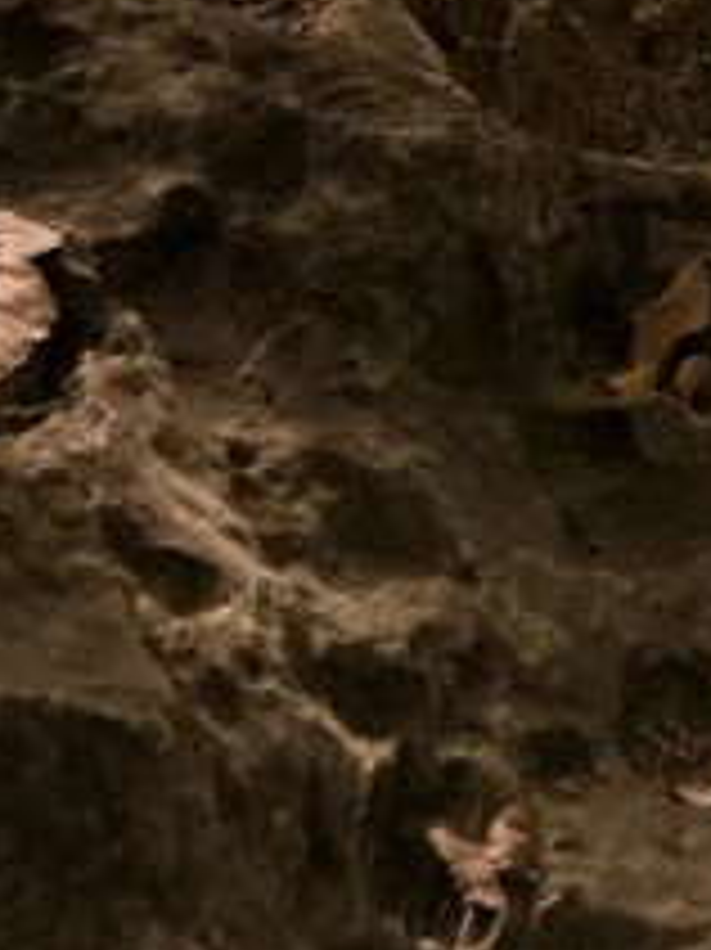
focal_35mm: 164
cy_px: -1909
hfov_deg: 8.4
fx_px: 4496
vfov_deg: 9.4
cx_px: 1616
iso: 80
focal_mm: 6.76
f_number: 1.78
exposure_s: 1/589
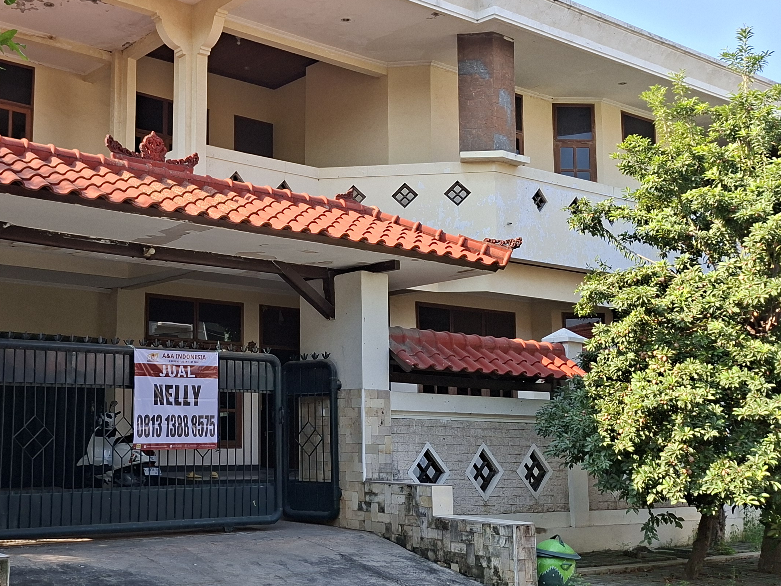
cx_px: 223
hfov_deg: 42.9
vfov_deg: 33.6
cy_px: 269
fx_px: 970
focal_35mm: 43
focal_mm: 5.54
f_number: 1.8
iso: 50
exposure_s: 1/688
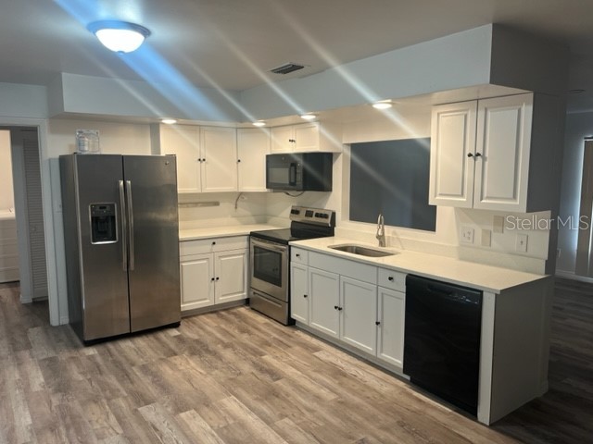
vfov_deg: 53.1
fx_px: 445
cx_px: 296
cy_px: 222
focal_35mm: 26
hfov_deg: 67.3
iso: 64
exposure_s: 1/60
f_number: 1.6
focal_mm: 5.1
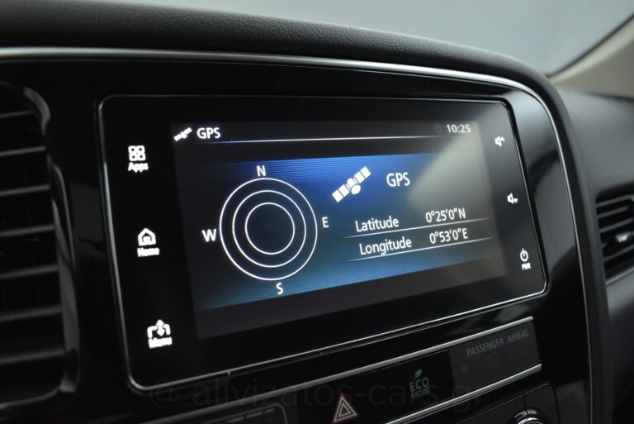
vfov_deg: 48.0
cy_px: 212
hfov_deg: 67.4
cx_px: 317
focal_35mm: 27
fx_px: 476
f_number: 3.5
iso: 1600
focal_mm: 18
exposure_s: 1/125
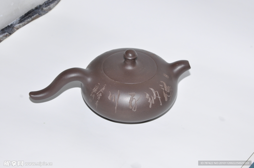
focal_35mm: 112
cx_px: 127
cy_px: 84
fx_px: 793
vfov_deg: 12.1
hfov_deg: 18.2
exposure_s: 1/100
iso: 250
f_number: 20
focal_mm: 75
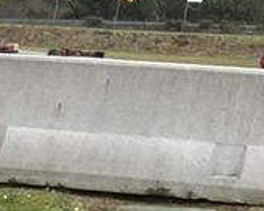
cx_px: -545
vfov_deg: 7.4
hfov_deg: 8.7
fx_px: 1406
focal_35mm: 180
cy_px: 660
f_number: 1.8
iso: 32
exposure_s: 1/560
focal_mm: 4.25
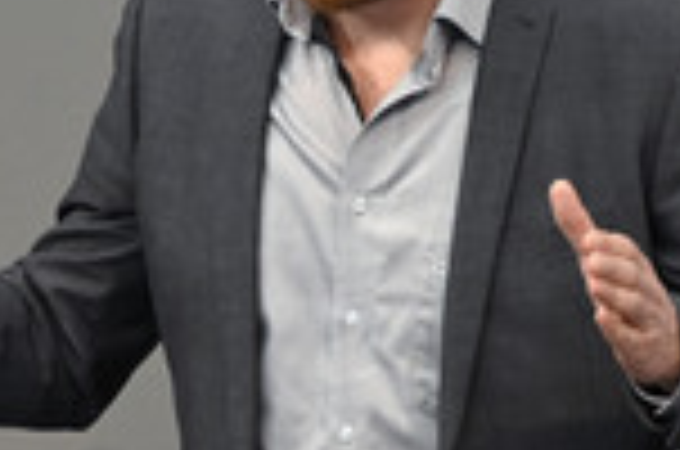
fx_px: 21997
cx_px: 286
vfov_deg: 1.2
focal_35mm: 1167
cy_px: 207
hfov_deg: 1.8
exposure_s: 1/320
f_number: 5.6
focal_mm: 390
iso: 8000
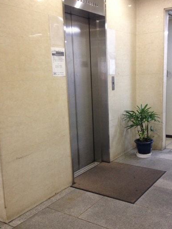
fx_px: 272
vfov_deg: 45.8
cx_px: 89
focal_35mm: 41
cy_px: 123
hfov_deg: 35.1
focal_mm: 4.12
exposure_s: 1/20
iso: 200
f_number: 2.4
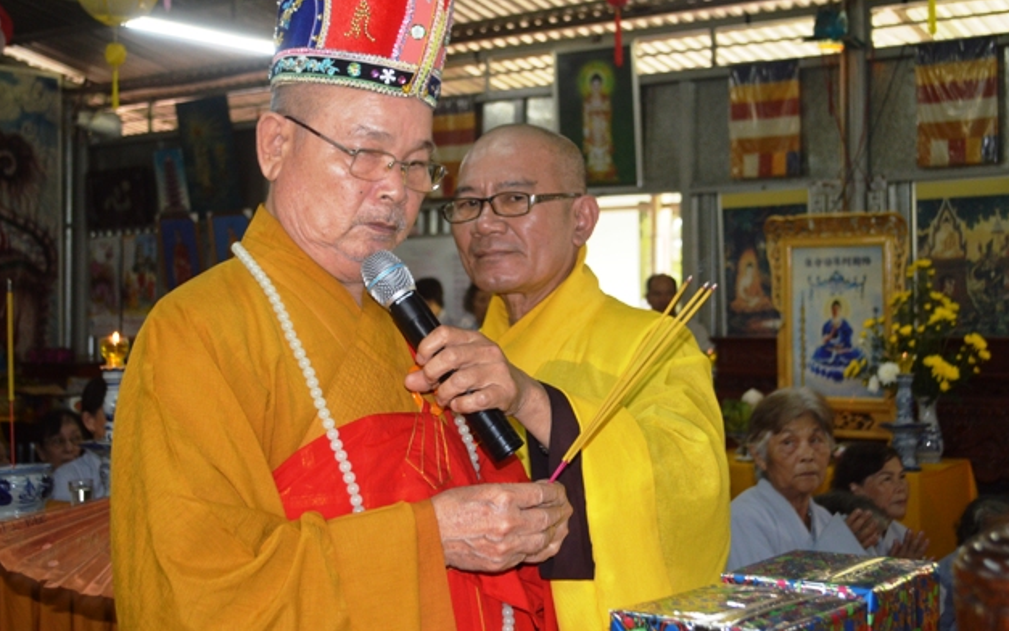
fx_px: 1458
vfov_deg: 24.4
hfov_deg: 38.2
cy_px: 314
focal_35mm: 53
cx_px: 502
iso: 1000
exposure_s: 1/60
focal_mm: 34
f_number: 5
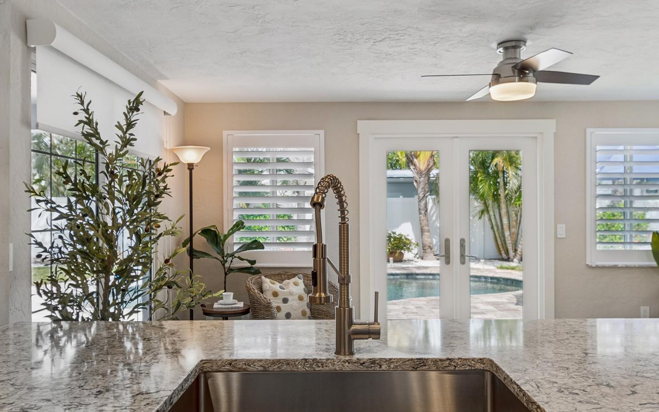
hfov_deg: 58.1
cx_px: 327
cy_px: 206
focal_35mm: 33
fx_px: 593
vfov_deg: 38.3
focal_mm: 20
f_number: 7.1
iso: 100
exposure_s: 1/4
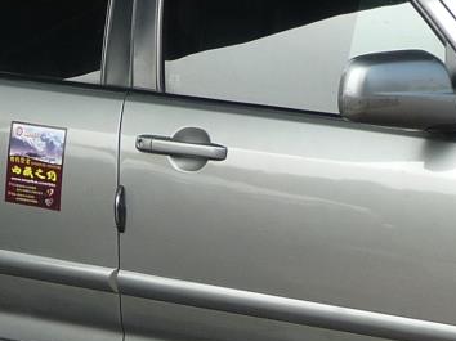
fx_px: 2383
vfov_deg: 8.2
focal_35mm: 181
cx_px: 21
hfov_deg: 10.9
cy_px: 143
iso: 100
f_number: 3.9
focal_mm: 6.7
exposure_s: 1/320
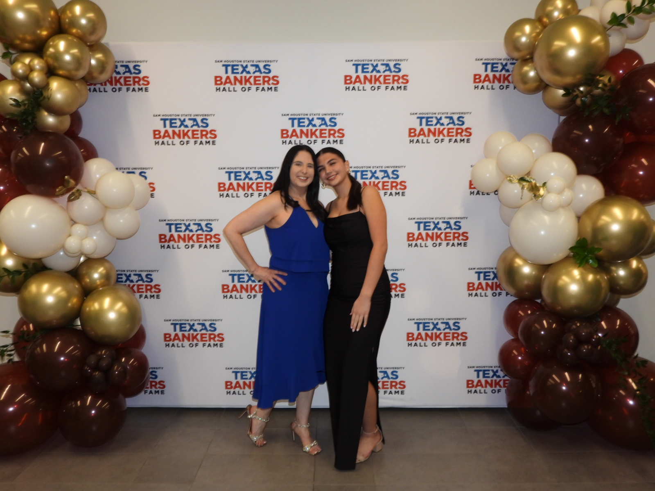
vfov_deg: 46.8
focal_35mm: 30
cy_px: 246
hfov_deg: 60.0
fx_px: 568
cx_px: 328
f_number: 3.2
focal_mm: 5.4
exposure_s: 1/30
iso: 200
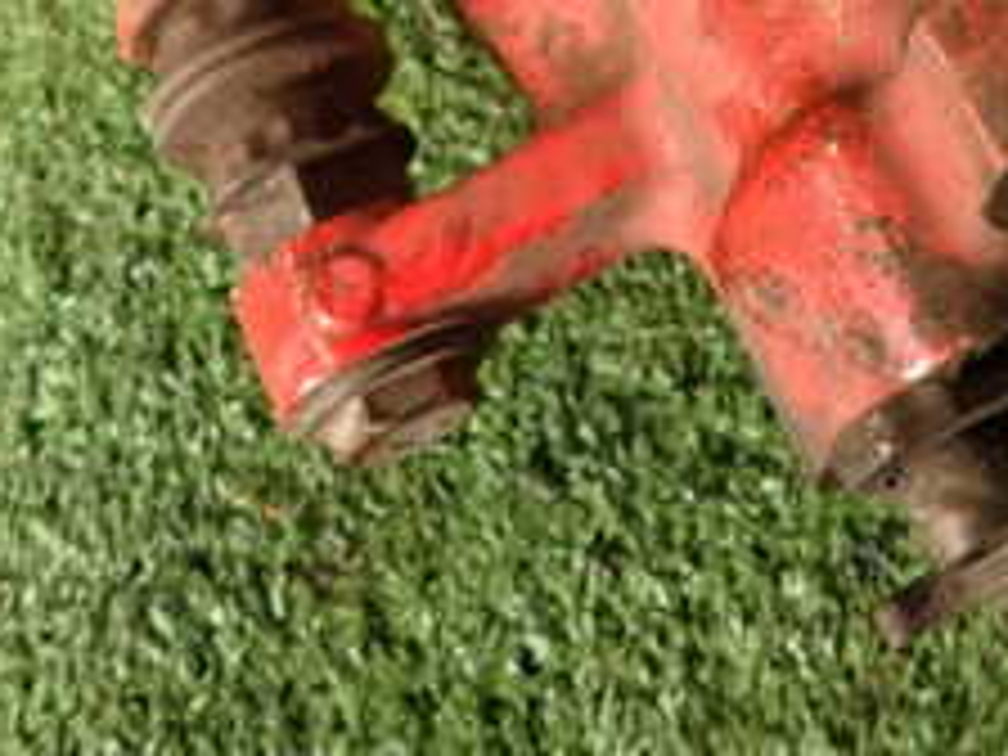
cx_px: 819
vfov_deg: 20.0
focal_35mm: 67
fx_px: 1951
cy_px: -248
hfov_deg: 28.3
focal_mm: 4.5
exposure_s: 1/30
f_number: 2
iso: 200
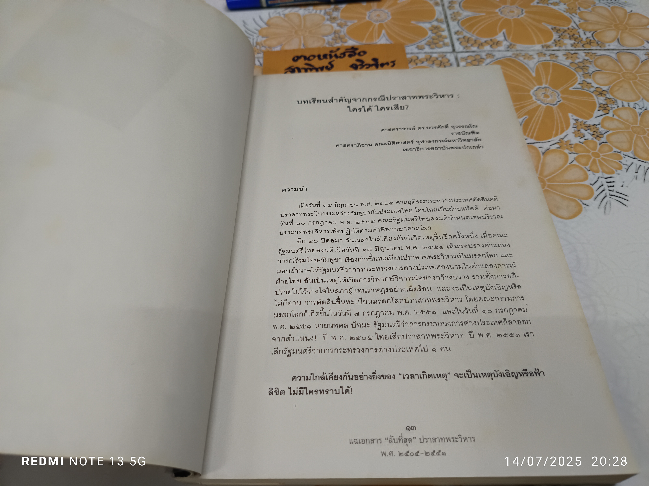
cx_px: 324
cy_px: 243
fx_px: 450
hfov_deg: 71.6
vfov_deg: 56.8
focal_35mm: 24
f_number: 1.7
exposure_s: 1/50
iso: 1028
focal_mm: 5.31
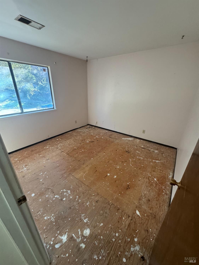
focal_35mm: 14
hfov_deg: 85.7
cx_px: 100
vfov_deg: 102.1
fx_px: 107
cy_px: 132
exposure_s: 1/84
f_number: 2.2
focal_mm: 2.22
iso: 320
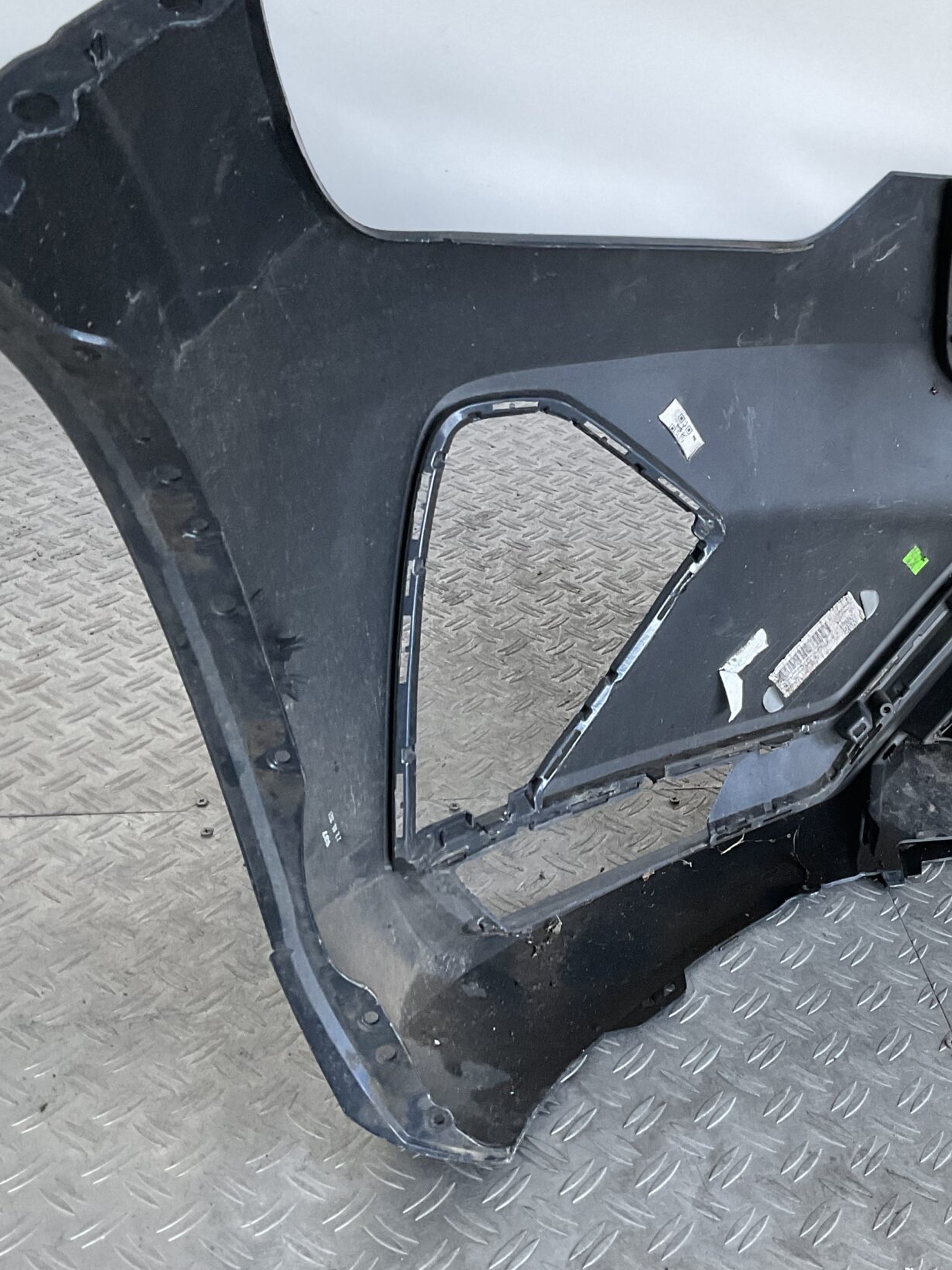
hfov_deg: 31.4
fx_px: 1651
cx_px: 753
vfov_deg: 42.0
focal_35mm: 45
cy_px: 540
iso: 64
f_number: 1.8
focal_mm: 3
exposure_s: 1/60
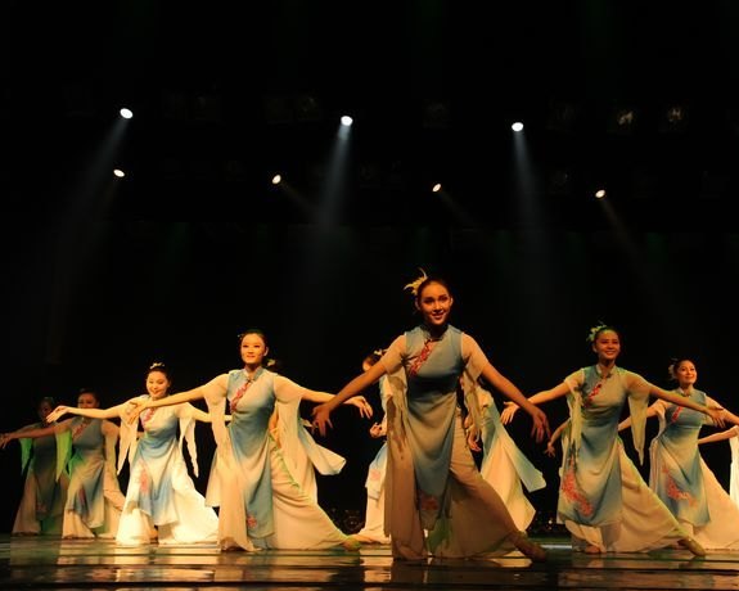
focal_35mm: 40
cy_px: 296
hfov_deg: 45.6
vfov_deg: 37.3
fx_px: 875
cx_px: 440
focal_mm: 35
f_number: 6.3
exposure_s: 1/160
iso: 800
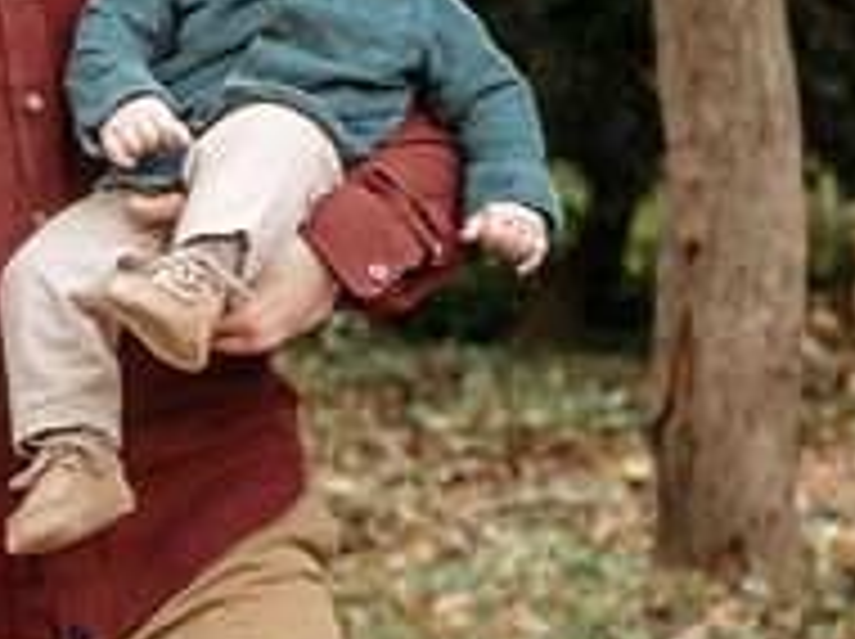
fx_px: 8955
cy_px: 362
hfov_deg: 5.4
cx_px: -459
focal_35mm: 363
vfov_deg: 4.1
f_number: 4
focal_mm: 70
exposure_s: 1/320
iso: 800
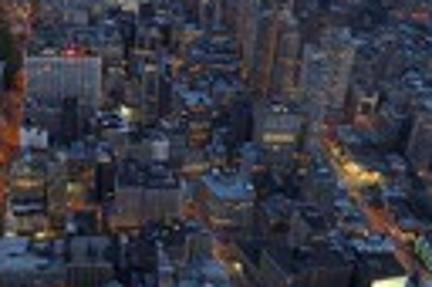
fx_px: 551
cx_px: 78
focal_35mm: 46
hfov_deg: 40.7
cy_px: 44
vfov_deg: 28.3
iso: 800
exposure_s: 1/25
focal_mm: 14
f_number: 4
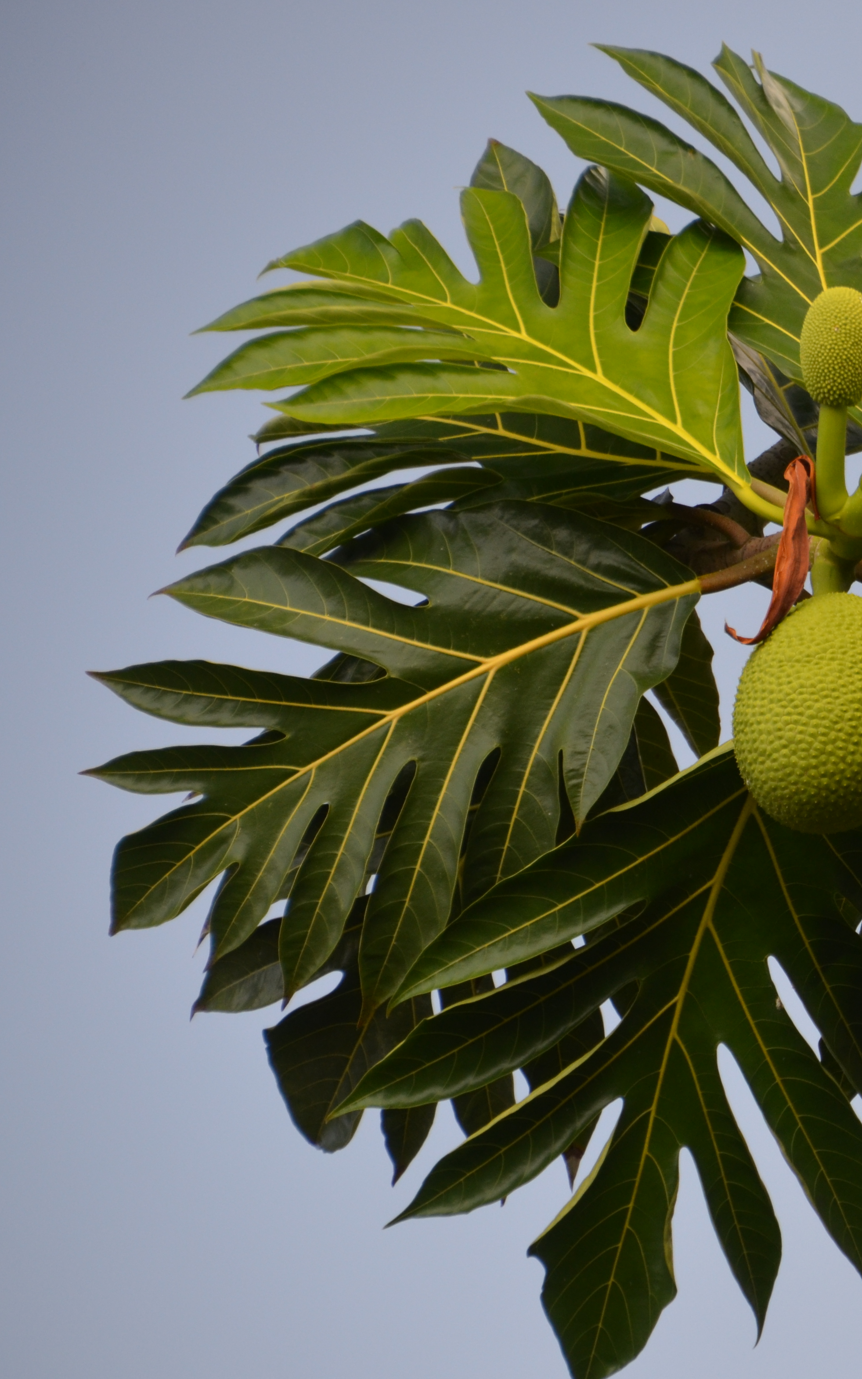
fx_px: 15295
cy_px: 682
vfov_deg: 5.2
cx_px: 986
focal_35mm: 407
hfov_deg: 3.2
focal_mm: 170
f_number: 6.3
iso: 400
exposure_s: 1/320
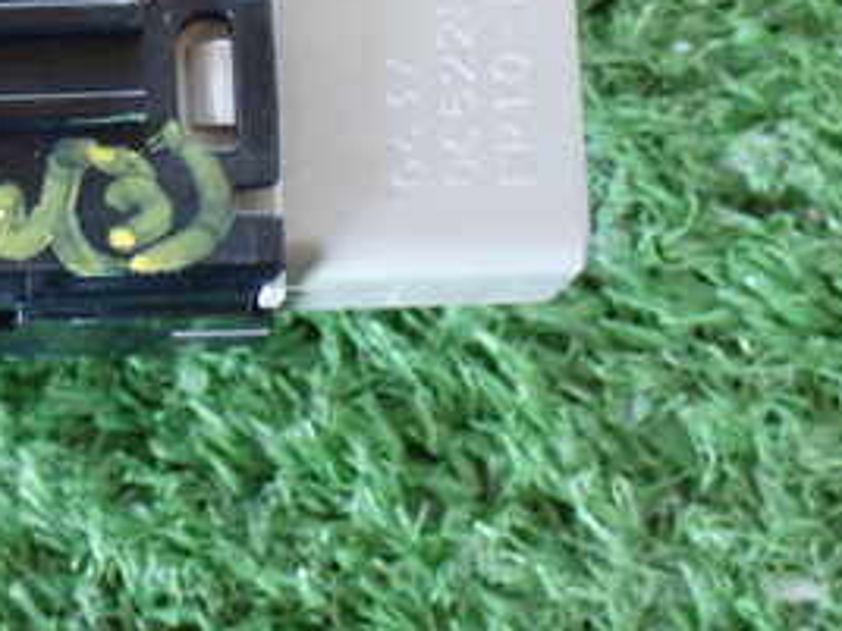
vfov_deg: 9.9
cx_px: 72
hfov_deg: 13.0
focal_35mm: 150
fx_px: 3649
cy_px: 88
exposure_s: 1/15
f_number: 3.8
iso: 1000
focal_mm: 11.88
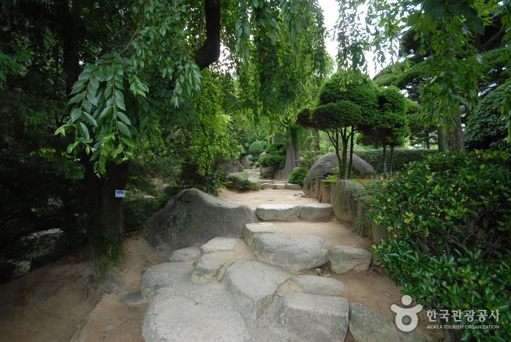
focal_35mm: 15
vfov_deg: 77.5
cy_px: 171
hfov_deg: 100.3
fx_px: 213
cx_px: 256
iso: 250
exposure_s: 1/100
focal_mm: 10
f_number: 5
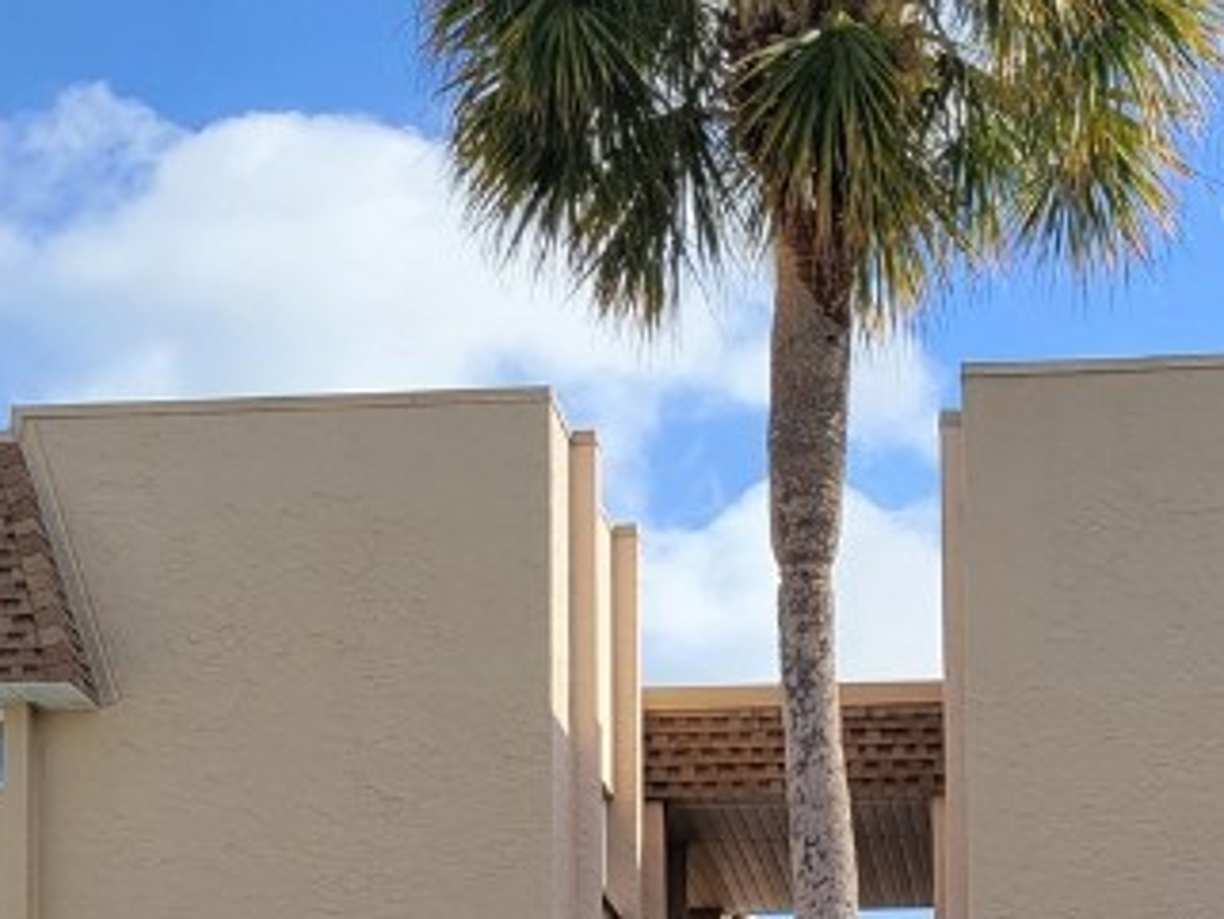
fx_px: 2936
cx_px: 862
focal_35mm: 83
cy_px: 1327
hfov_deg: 23.4
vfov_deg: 16.4
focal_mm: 5.4
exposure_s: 1/1632
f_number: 1.8
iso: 40
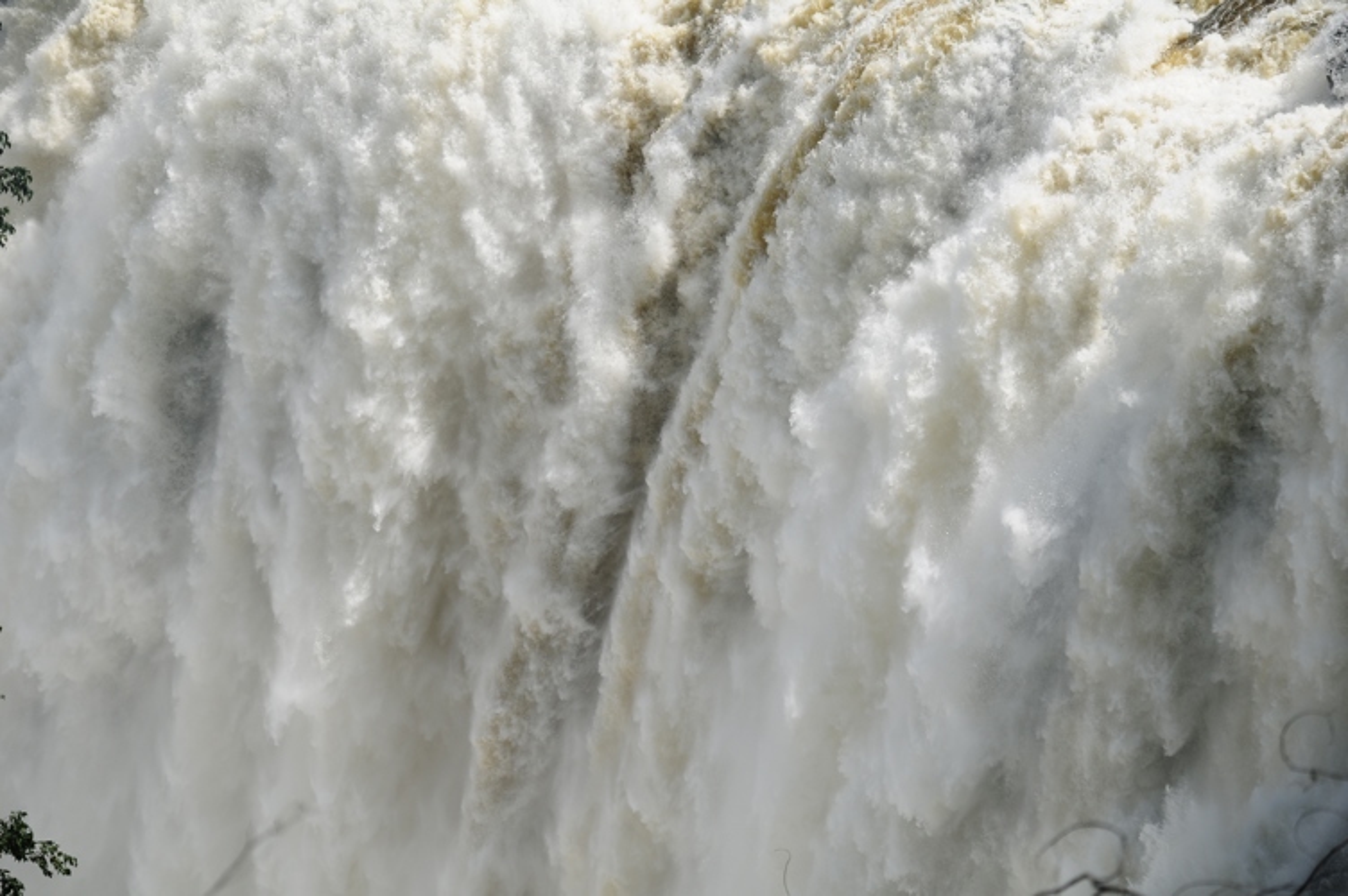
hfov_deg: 19.5
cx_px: 674
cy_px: 448
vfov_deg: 13.0
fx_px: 3928
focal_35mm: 105
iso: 200
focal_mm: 70
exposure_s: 1/2000
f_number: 4.5
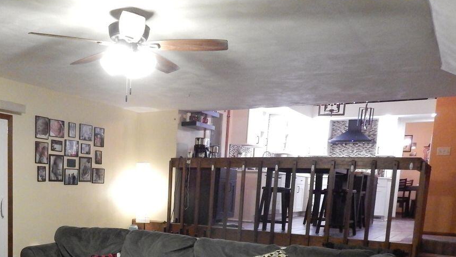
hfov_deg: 49.1
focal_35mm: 40
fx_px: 484
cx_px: 133
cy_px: 258
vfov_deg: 27.9
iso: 800
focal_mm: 4
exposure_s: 1/25
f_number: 3
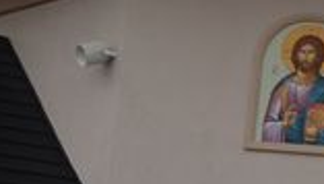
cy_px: 2
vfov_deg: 6.0
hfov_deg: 9.0
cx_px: 883
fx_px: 1756
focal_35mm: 204
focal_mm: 20
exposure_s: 1/200
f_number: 4
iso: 100
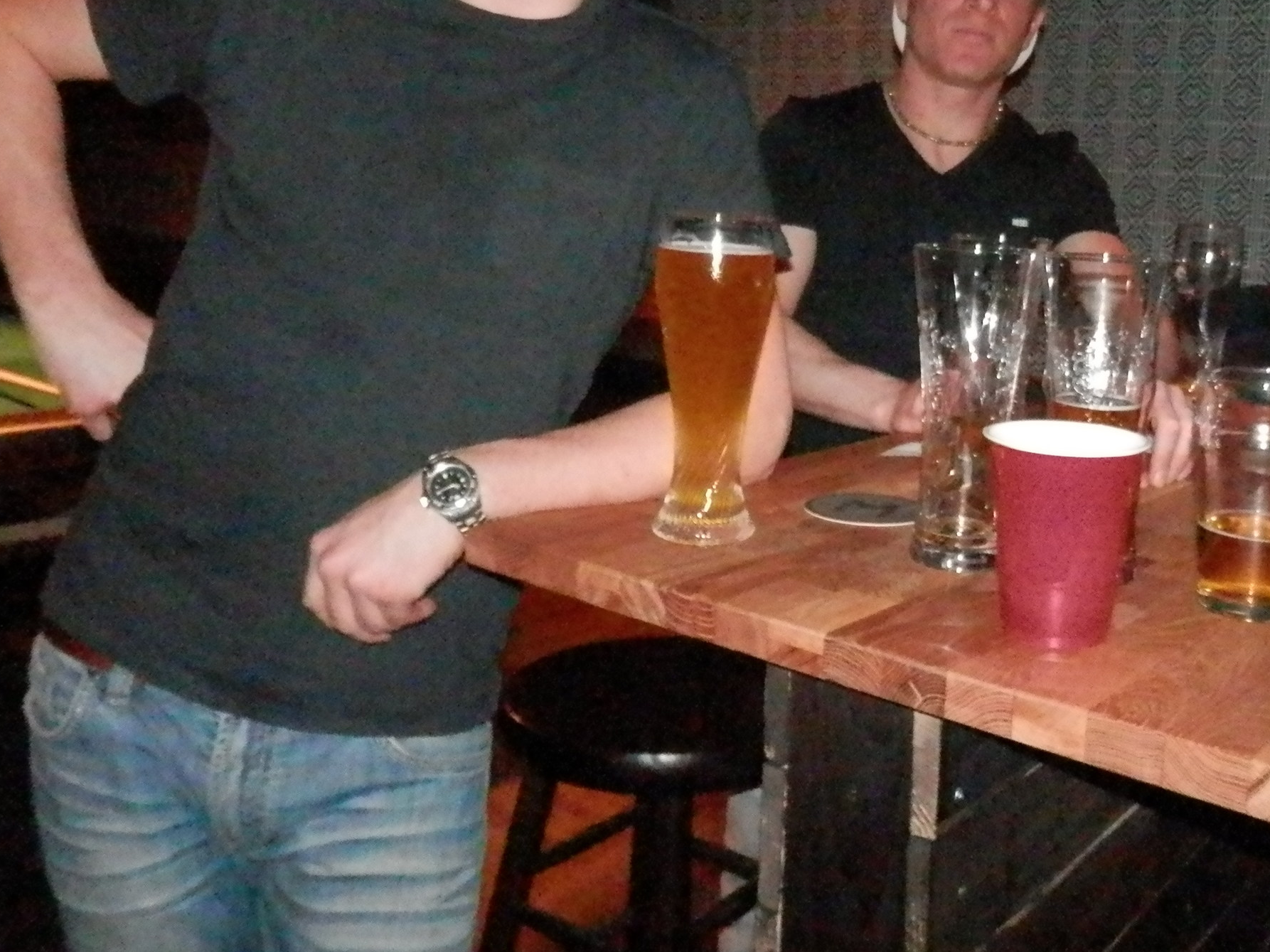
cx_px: 833
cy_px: 298
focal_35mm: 35
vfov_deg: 40.1
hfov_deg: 51.8
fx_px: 1284
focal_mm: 4.5
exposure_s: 1/30
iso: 1600
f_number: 3
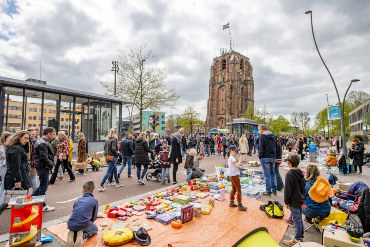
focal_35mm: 19
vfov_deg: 64.6
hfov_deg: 86.9
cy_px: 124
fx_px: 195
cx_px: 185
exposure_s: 1/500
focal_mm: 19
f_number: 4.5
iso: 80
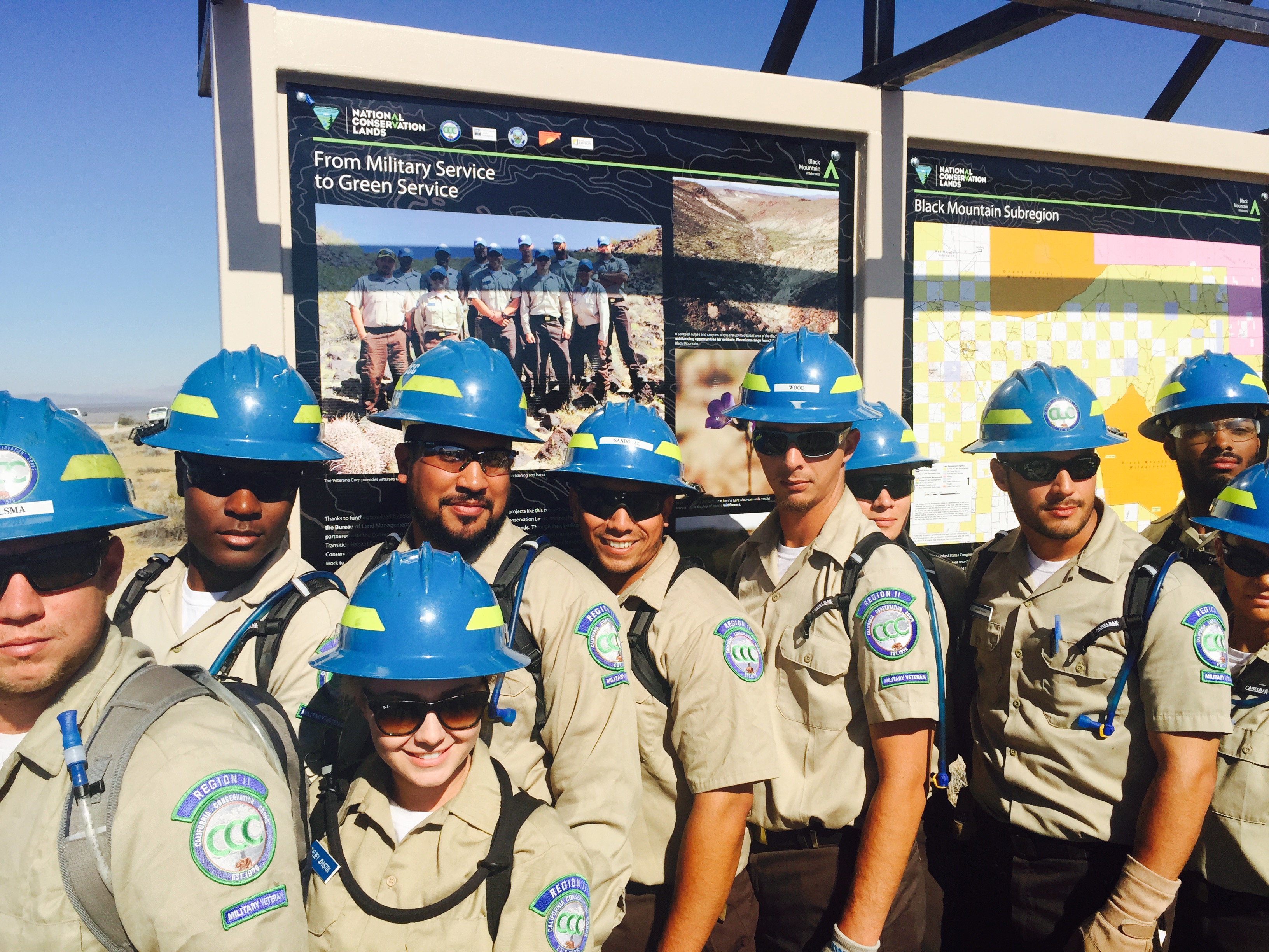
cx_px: 634
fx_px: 1063
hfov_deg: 61.7
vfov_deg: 48.2
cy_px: 476
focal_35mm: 29
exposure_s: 1/3300
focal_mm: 4.15
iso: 32
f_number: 2.2
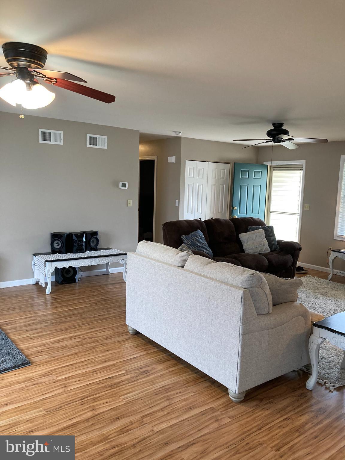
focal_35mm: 28
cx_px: 172
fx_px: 372
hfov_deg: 49.7
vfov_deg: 63.4
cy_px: 230
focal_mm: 3.99
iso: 125
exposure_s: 1/60
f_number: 1.8
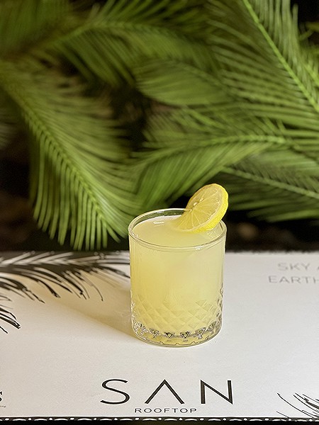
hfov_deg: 12.3
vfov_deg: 16.4
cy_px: 212
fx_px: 1474
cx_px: 160
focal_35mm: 120
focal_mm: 15.66
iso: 250
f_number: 2.8
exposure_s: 1/91
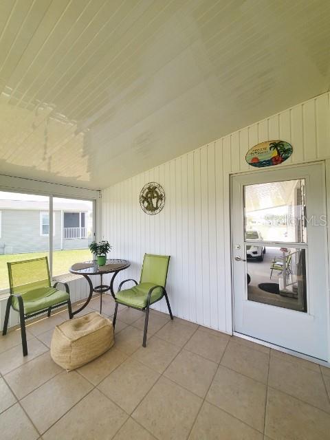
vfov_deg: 106.2
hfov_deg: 89.9
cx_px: 165
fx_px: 165
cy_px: 220
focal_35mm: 13
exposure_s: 1/60
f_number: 2.2
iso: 64
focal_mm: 1.8
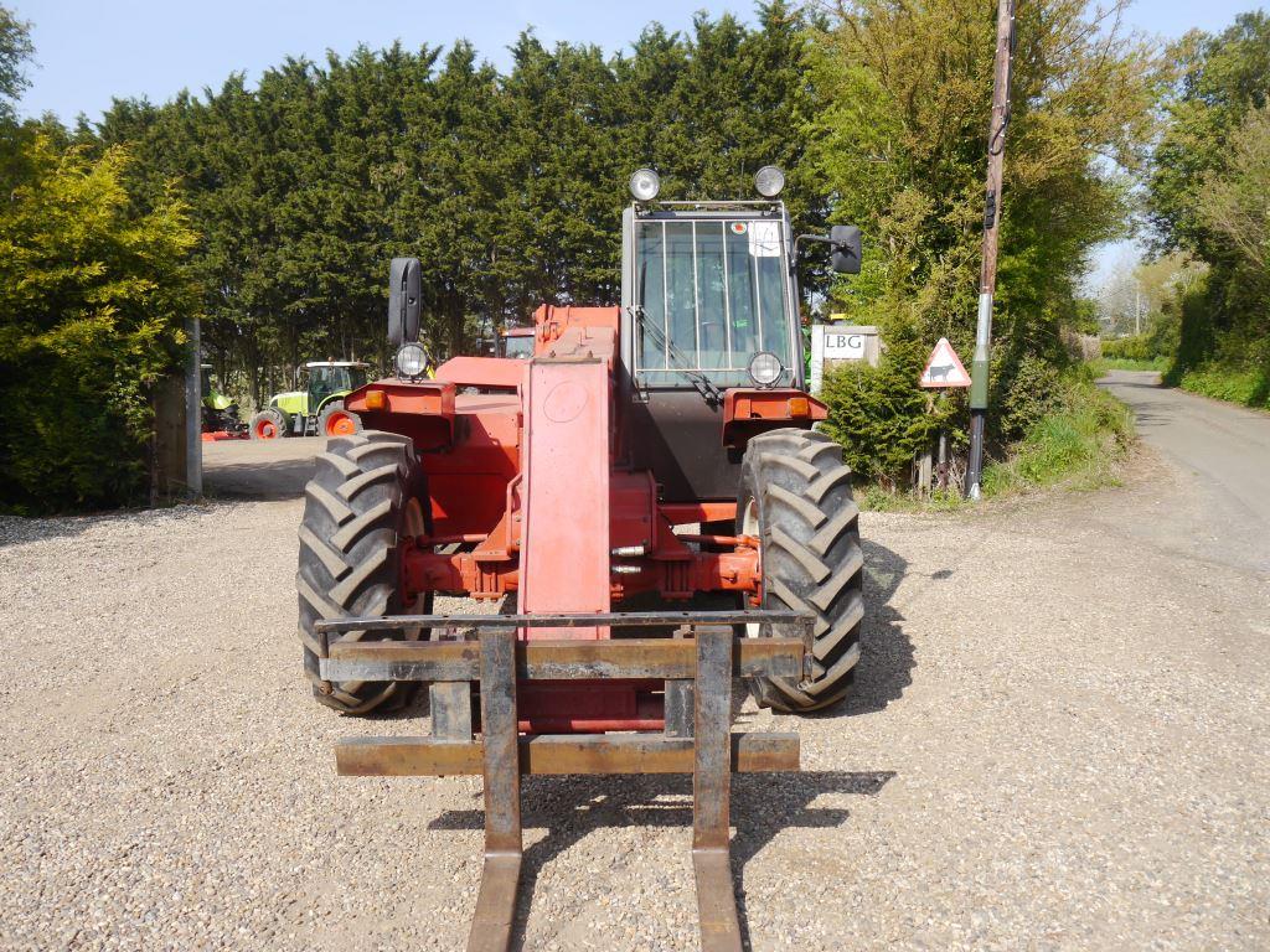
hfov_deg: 63.4
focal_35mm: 28
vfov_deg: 49.7
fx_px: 1027
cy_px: 476
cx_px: 635
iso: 160
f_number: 6.3
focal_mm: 14
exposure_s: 1/320
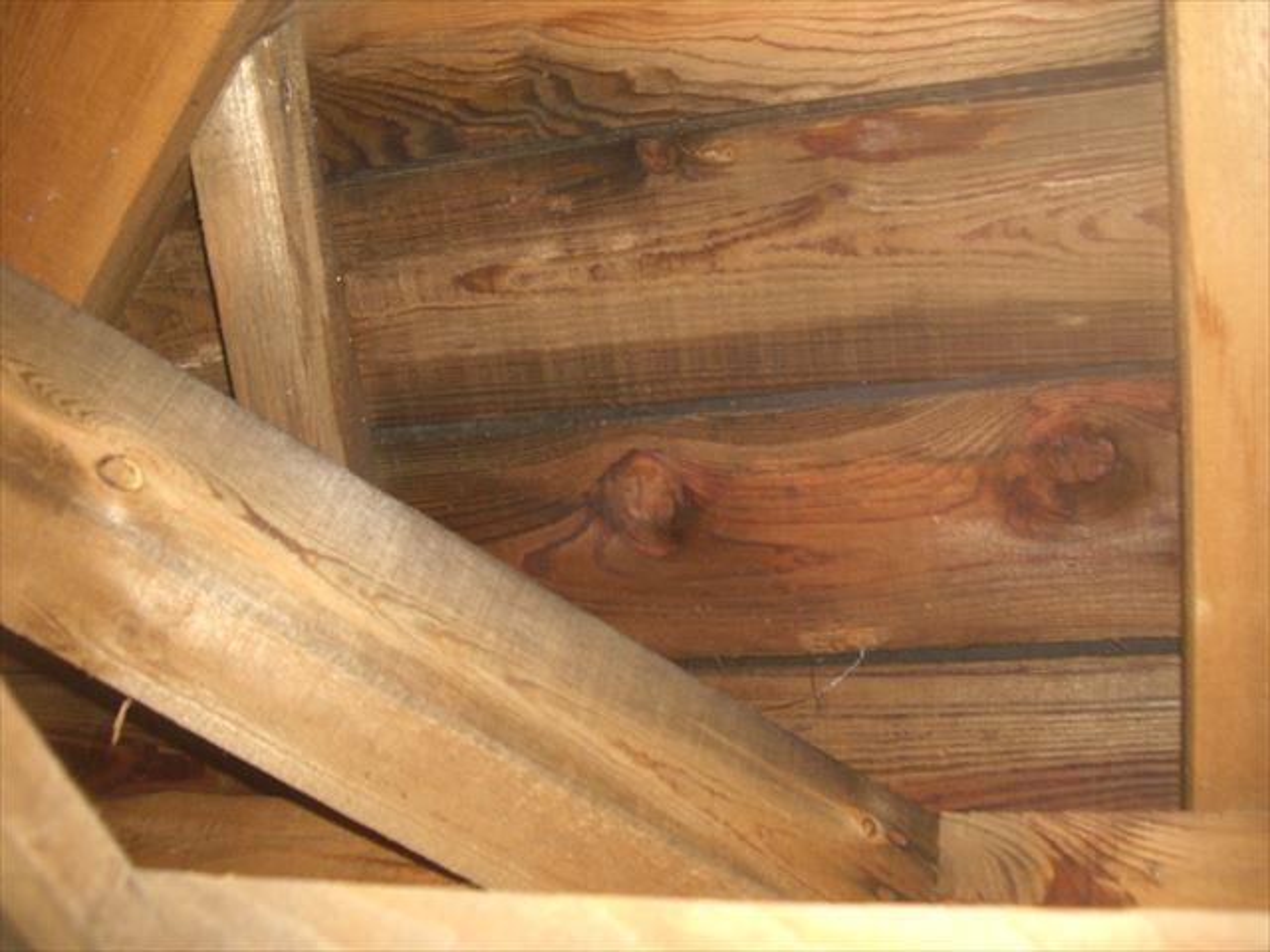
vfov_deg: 37.7
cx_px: 635
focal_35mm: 38
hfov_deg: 49.0
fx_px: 1394
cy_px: 476
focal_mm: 7.9
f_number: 2.8
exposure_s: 1/60
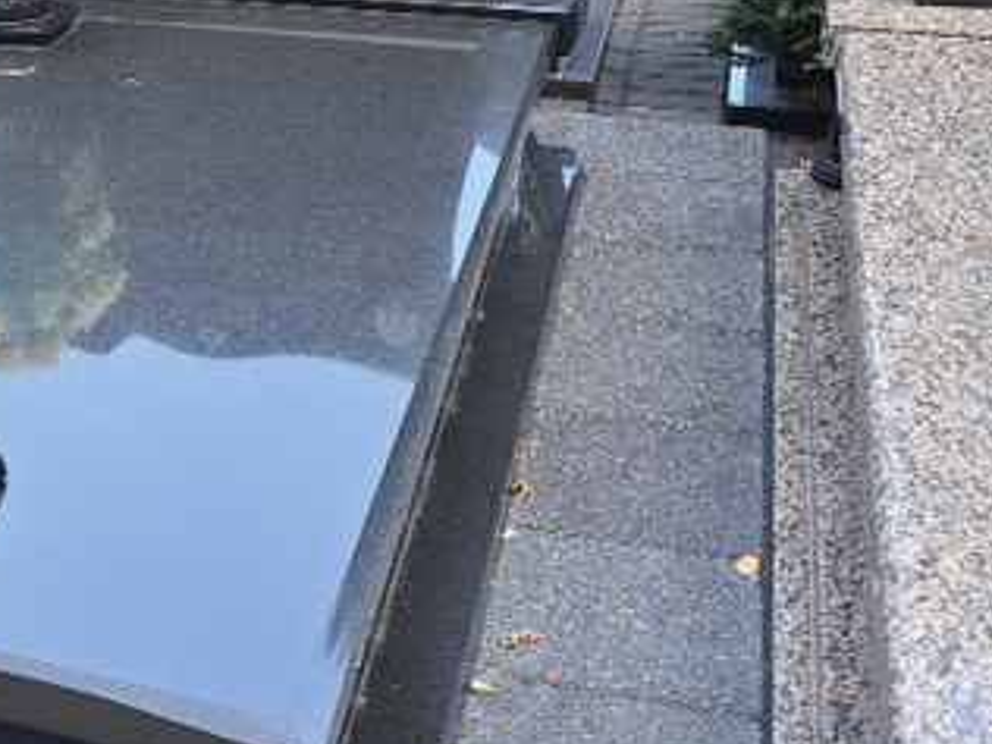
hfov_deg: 24.9
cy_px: 308
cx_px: -91
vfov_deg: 20.1
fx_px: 2092
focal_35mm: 73
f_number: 1.8
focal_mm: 5.23
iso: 50
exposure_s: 1/182
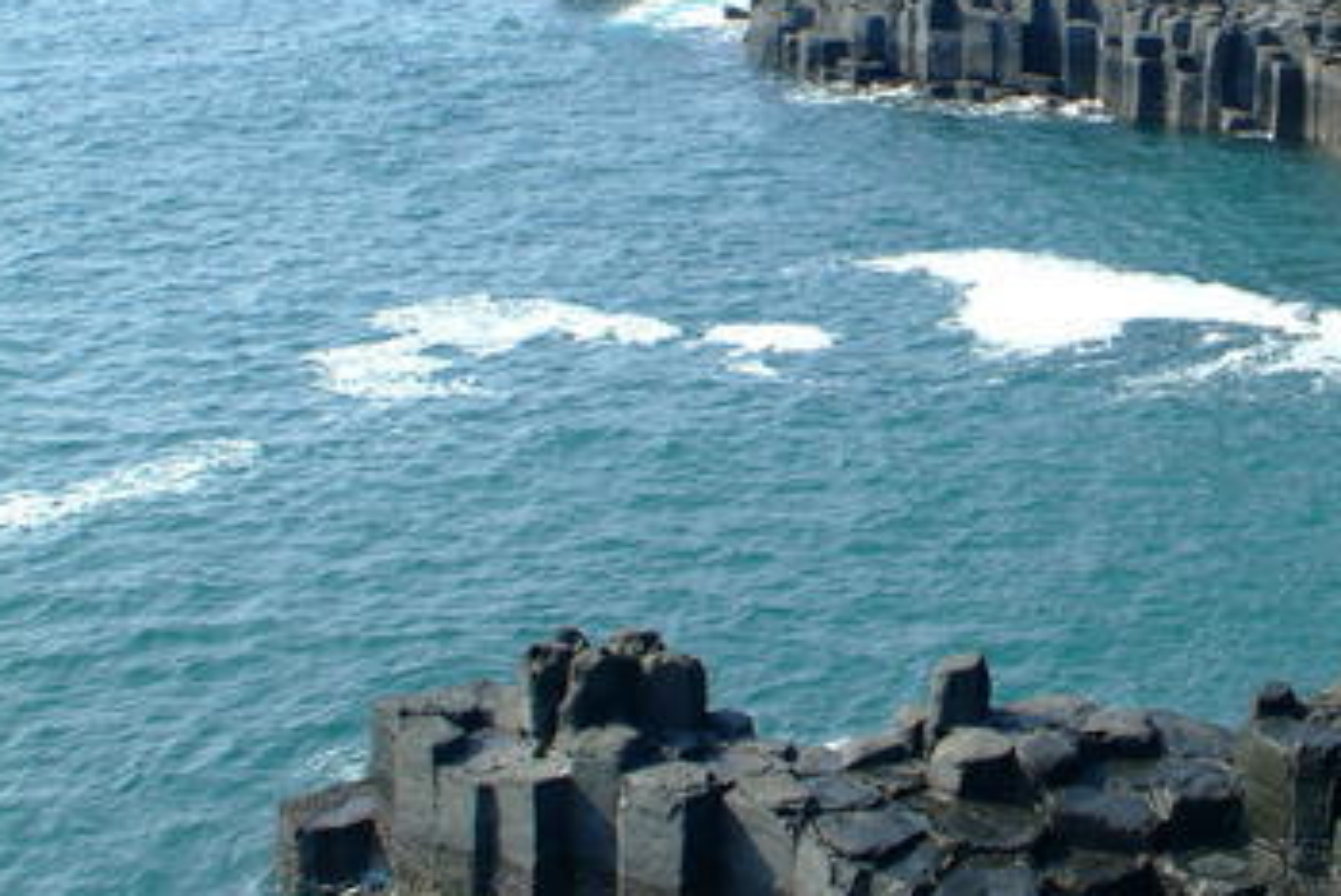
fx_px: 3132
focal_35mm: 84
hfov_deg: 23.3
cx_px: 1301
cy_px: 356
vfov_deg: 16.3
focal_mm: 28
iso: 200
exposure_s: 1/250
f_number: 8
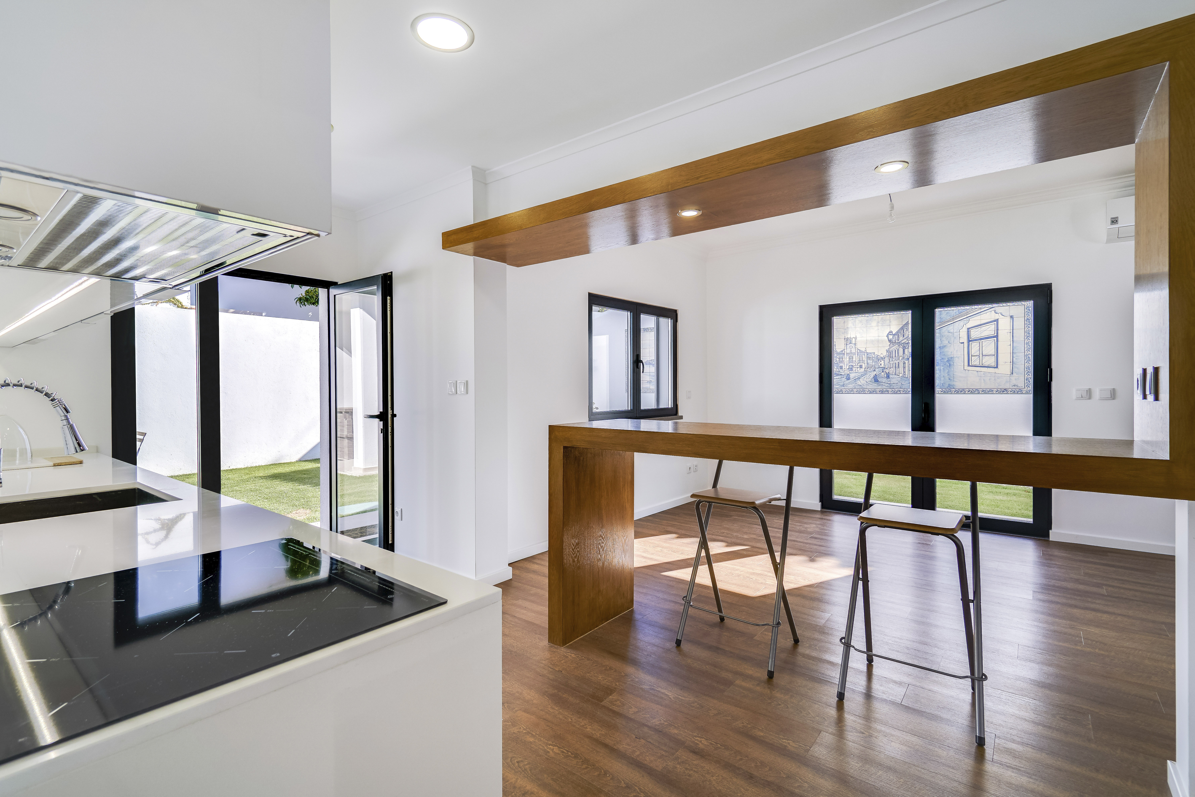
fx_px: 498
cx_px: 598
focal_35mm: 15
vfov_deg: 77.3
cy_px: 398
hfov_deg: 100.4
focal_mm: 10
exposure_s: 1/320
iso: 125
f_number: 6.3
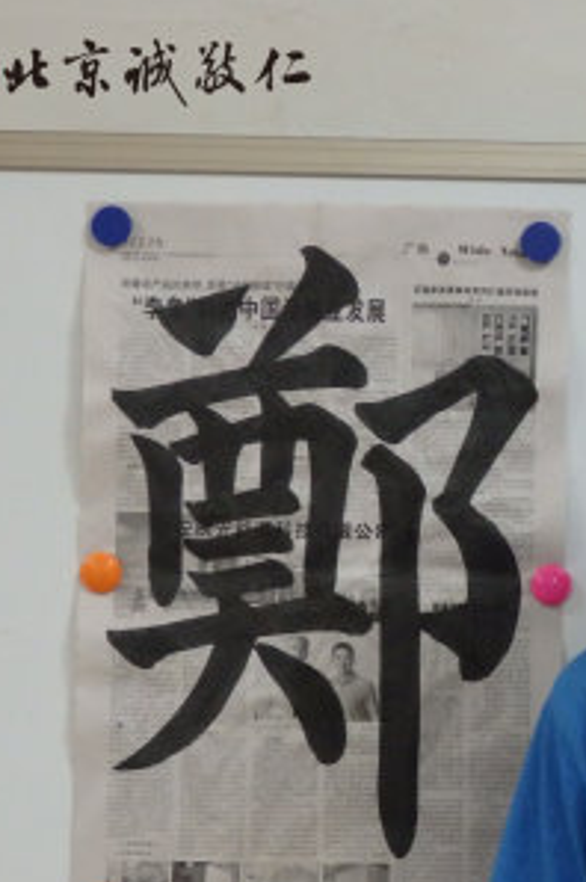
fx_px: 2765
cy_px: 519
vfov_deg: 18.1
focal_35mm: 113
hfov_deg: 12.0
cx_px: 592
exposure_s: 1/20
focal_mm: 11.9
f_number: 4.4
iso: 800
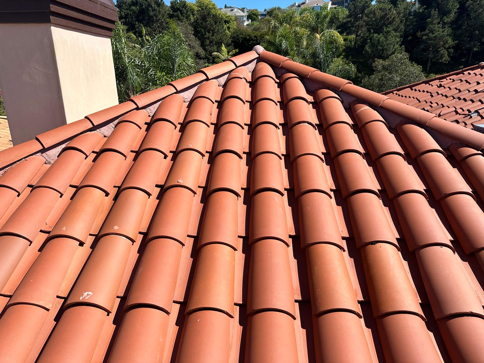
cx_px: 242
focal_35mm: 24
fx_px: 336
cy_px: 182
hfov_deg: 71.6
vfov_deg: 56.8
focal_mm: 6.86
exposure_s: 1/4545
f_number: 1.78
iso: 80
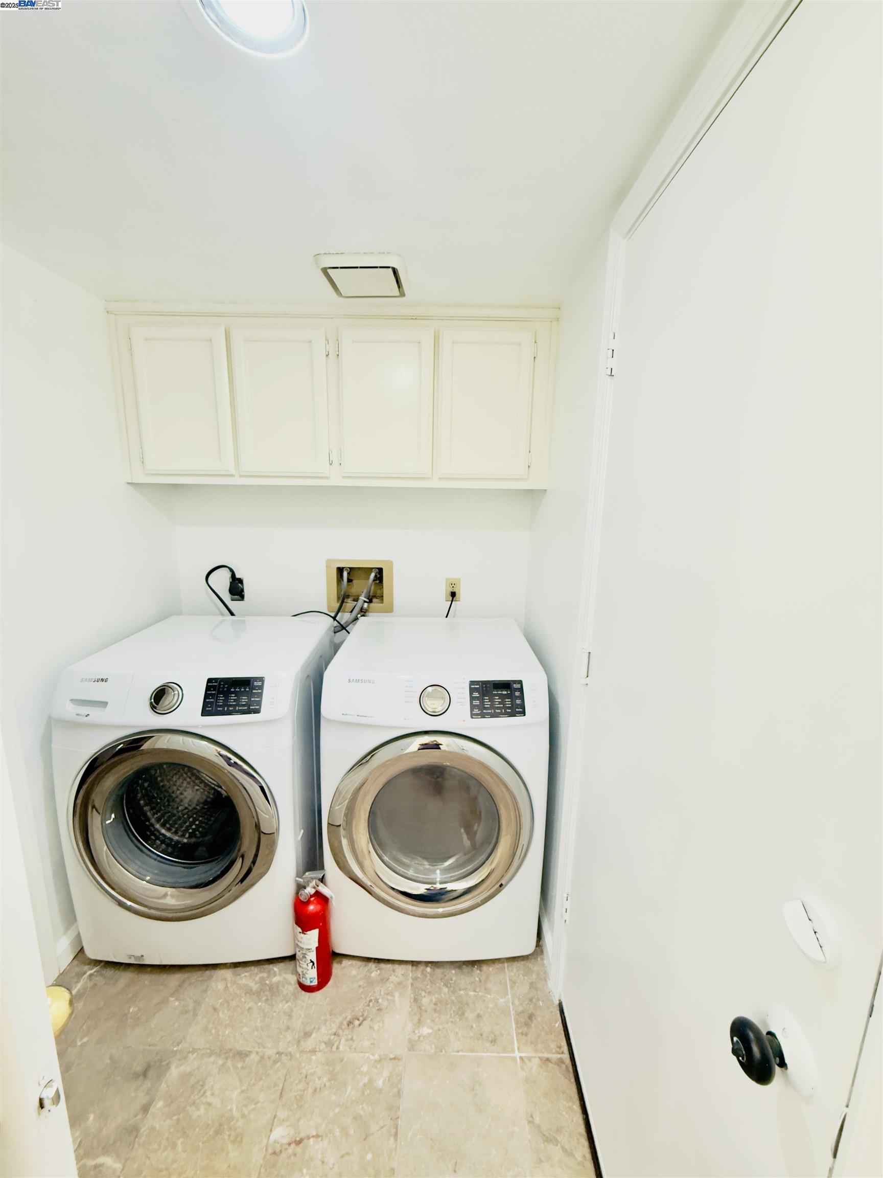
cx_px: 442
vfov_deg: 102.1
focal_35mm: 14
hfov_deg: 85.7
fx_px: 476
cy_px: 589
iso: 250
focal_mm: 2.22
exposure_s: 1/60
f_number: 2.2
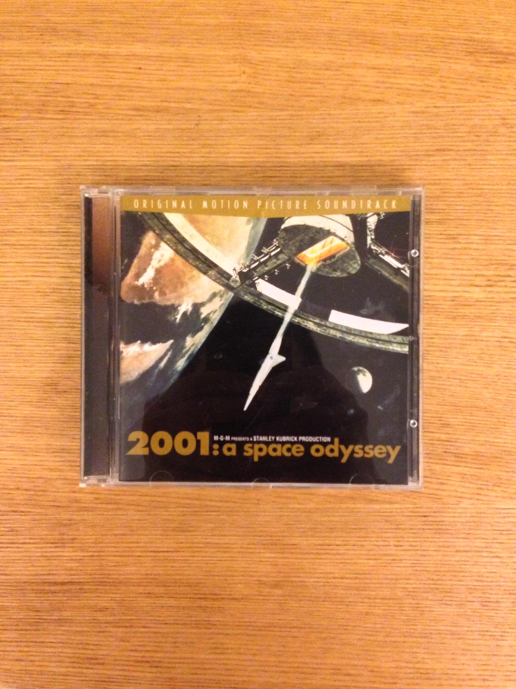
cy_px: 344
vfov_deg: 55.4
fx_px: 656
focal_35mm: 33
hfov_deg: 42.9
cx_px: 258
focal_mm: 4.13
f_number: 2.4
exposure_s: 1/15
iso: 800
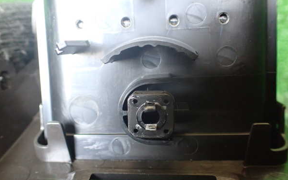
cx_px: 144
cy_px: 94
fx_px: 251
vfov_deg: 39.5
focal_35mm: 32
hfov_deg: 59.6
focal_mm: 5.4
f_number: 2.3
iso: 1000
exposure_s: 1/30
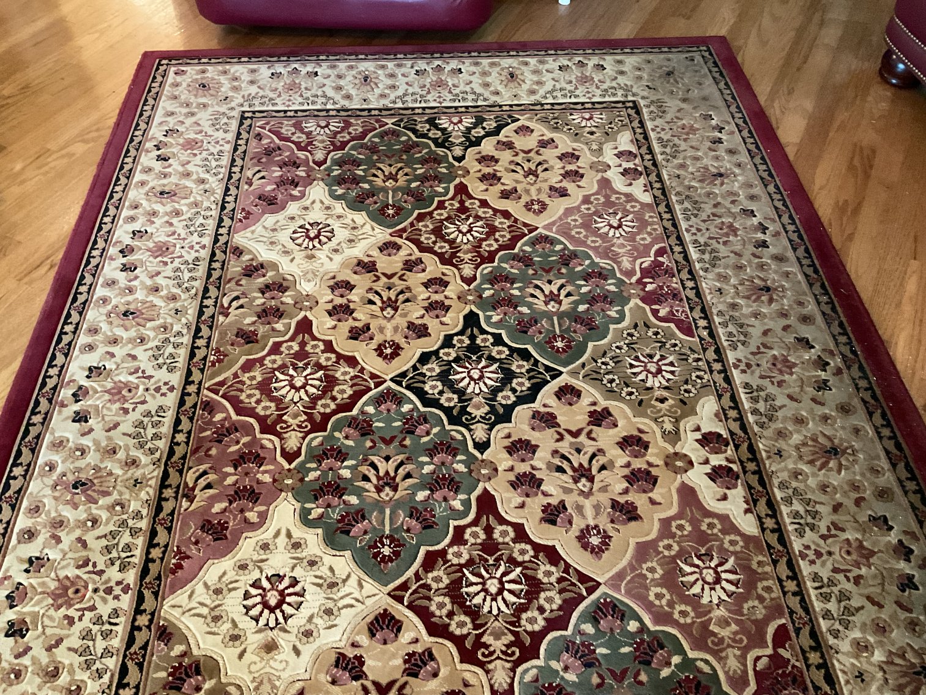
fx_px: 776
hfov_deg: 61.7
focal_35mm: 29
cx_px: 463
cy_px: 348
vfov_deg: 48.2
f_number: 1.8
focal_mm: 3
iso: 400
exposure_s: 1/30
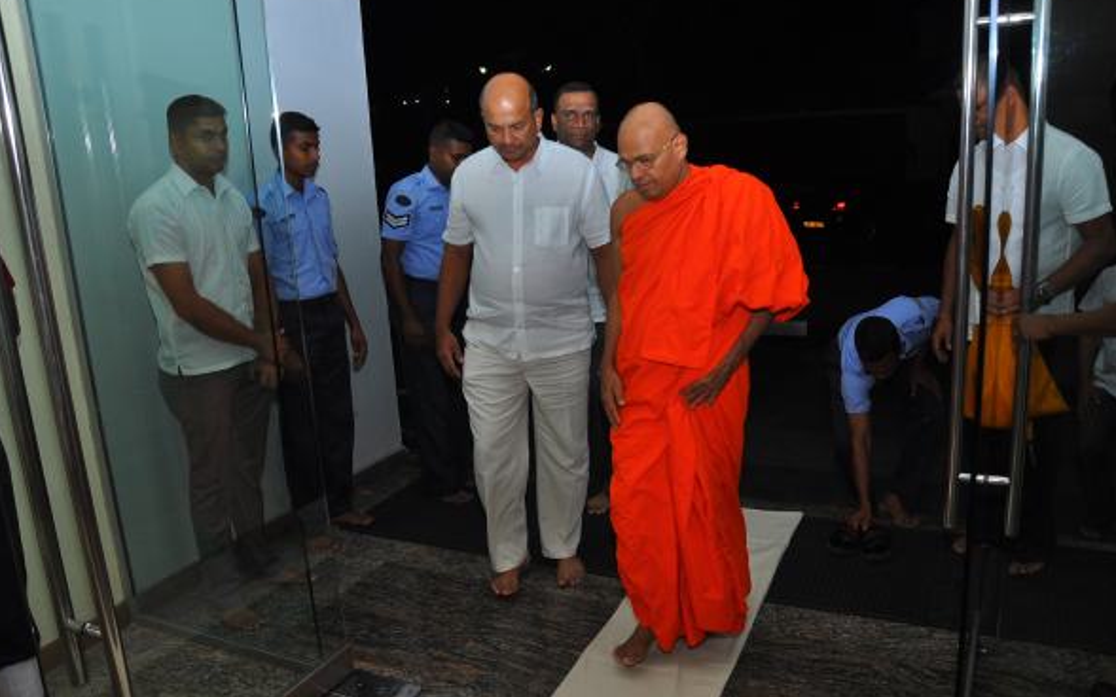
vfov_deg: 44.5
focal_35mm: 28
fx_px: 852
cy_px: 348
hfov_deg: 66.5
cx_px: 549
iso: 400
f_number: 5.6
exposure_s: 1/160
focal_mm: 18
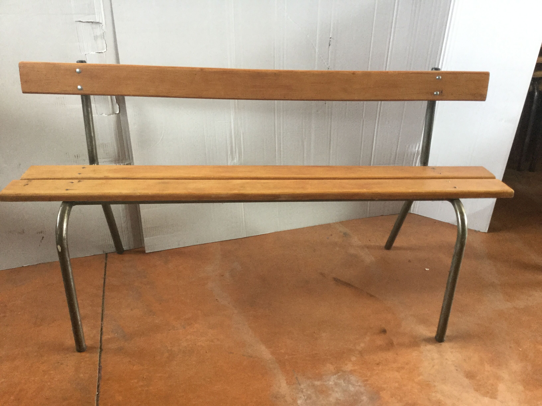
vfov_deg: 45.4
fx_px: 485
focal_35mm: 31
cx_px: 271
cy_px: 203
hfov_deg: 58.4
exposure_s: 1/33
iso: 125
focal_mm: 3.3
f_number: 2.4
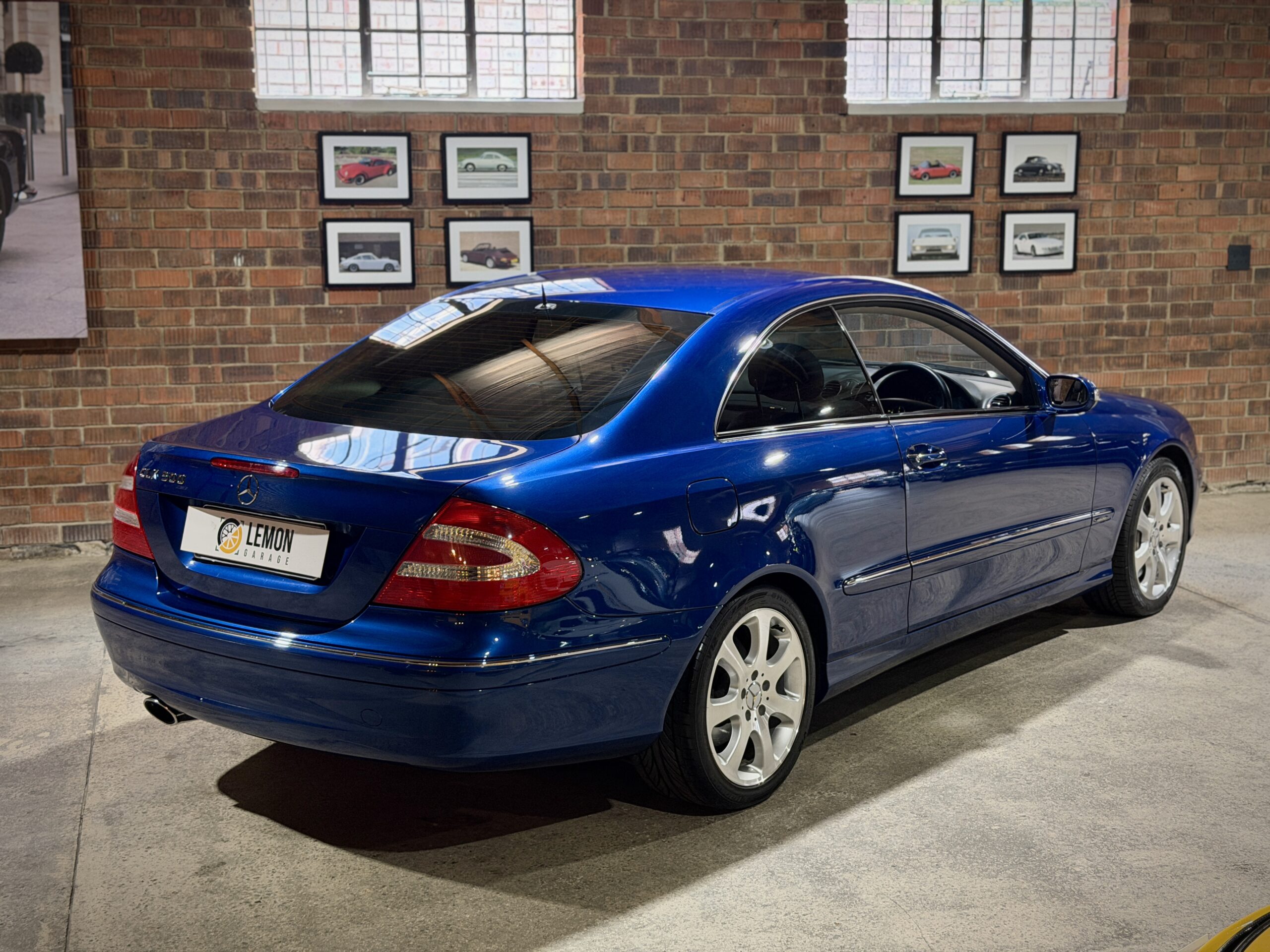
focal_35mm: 48
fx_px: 1761
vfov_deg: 30.3
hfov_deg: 39.7
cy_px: 476
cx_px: 635
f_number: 1.78
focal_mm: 6.76
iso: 320
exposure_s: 1/33
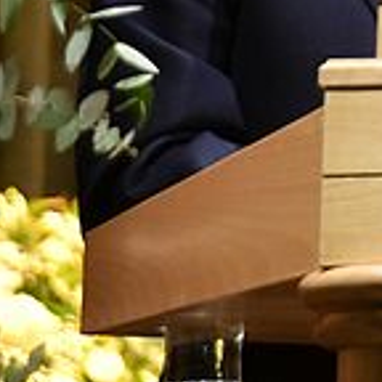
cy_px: -375
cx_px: 952
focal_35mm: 476
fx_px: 5943
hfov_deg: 3.6
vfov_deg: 3.6
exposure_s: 1/60
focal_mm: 85
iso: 2000
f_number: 4.5
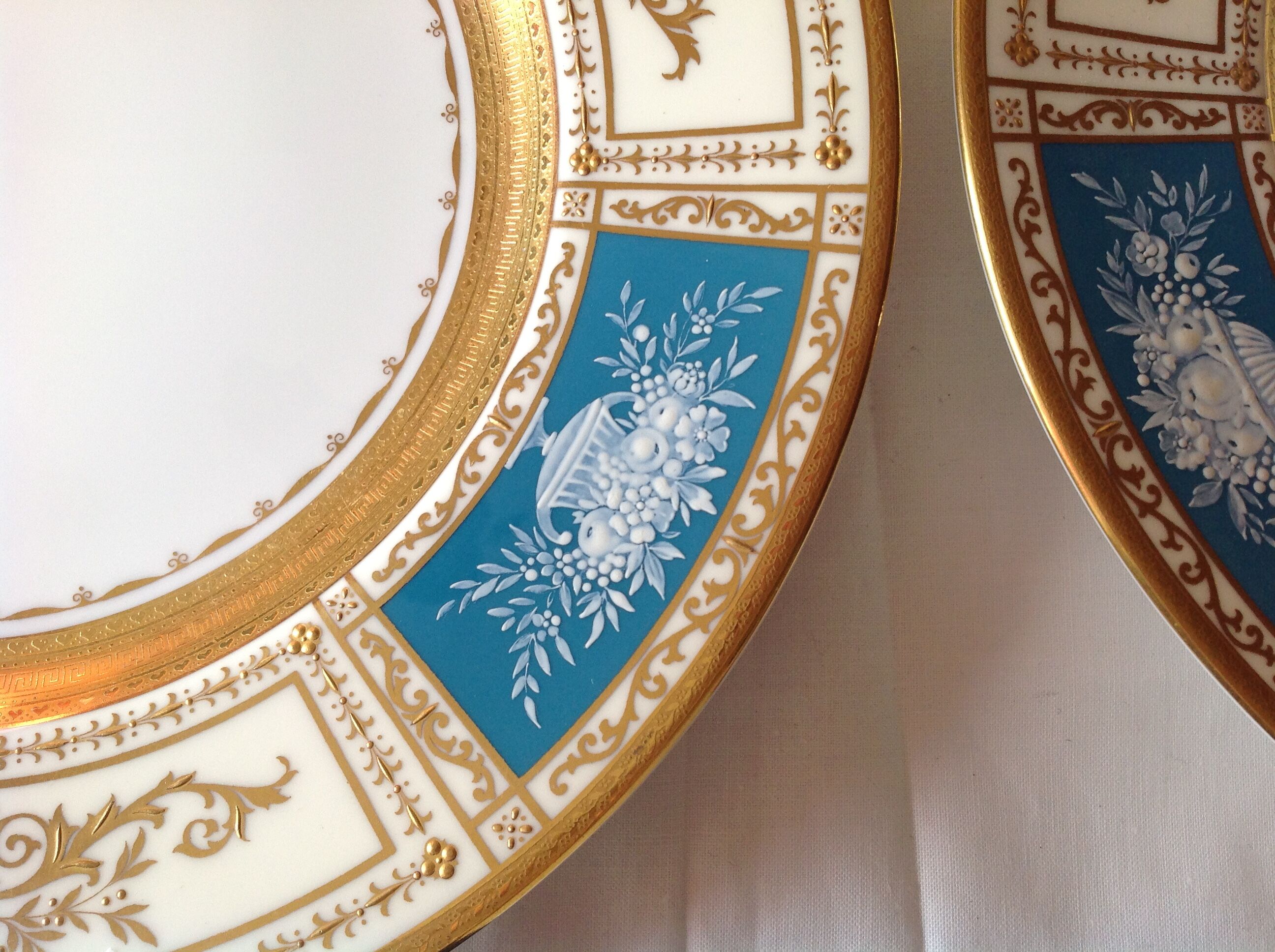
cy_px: 476
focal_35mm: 35
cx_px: 638
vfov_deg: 40.6
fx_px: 1287
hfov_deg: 52.7
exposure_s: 1/120
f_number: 2.4
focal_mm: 4.28
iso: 80
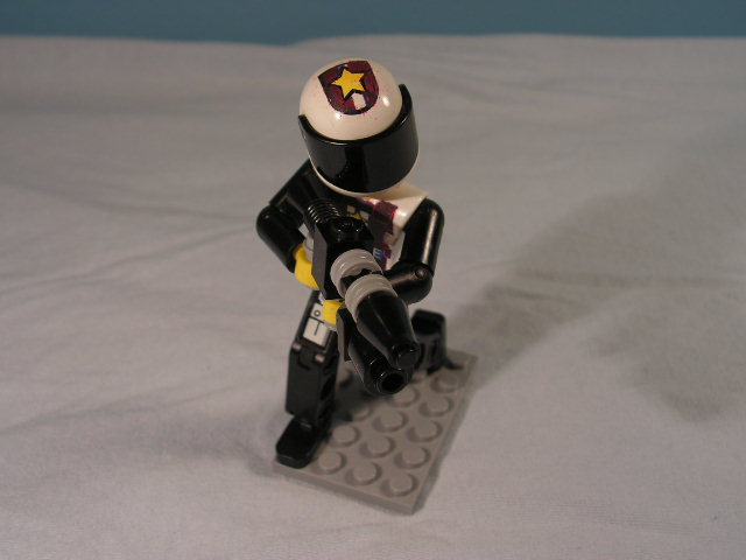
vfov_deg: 32.9
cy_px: 280
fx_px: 948
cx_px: 373
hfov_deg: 42.9
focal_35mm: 44
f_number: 3.2
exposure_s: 1/60
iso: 64
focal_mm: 7.4
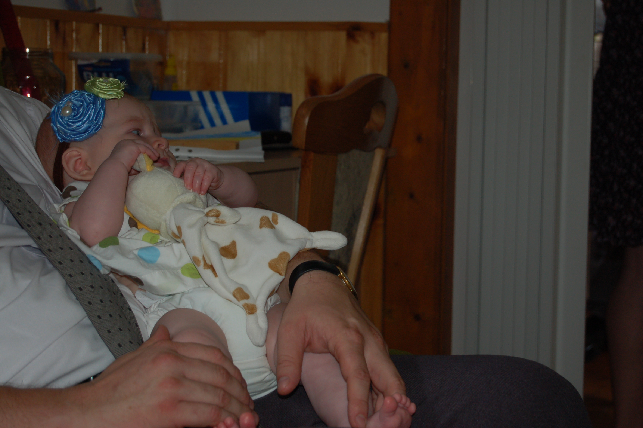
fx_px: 1472
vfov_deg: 16.5
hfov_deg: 24.6
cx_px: 322
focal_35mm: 82
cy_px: 214
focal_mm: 55
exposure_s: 1/60
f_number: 5.6
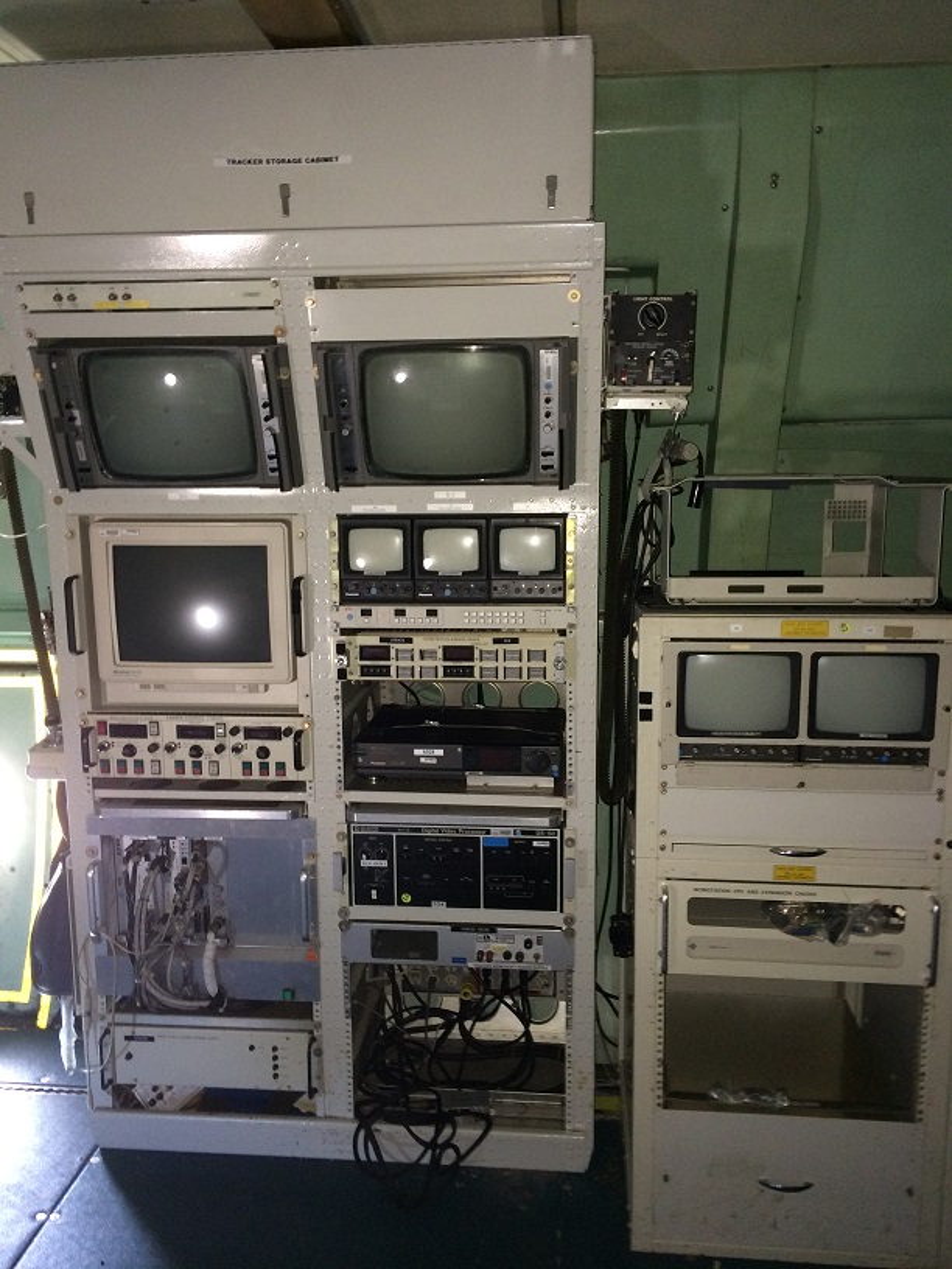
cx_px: 476
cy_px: 634
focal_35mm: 29
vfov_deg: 61.7
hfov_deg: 48.2
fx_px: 1063
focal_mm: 4.15
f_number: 2.2
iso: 200
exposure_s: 1/16
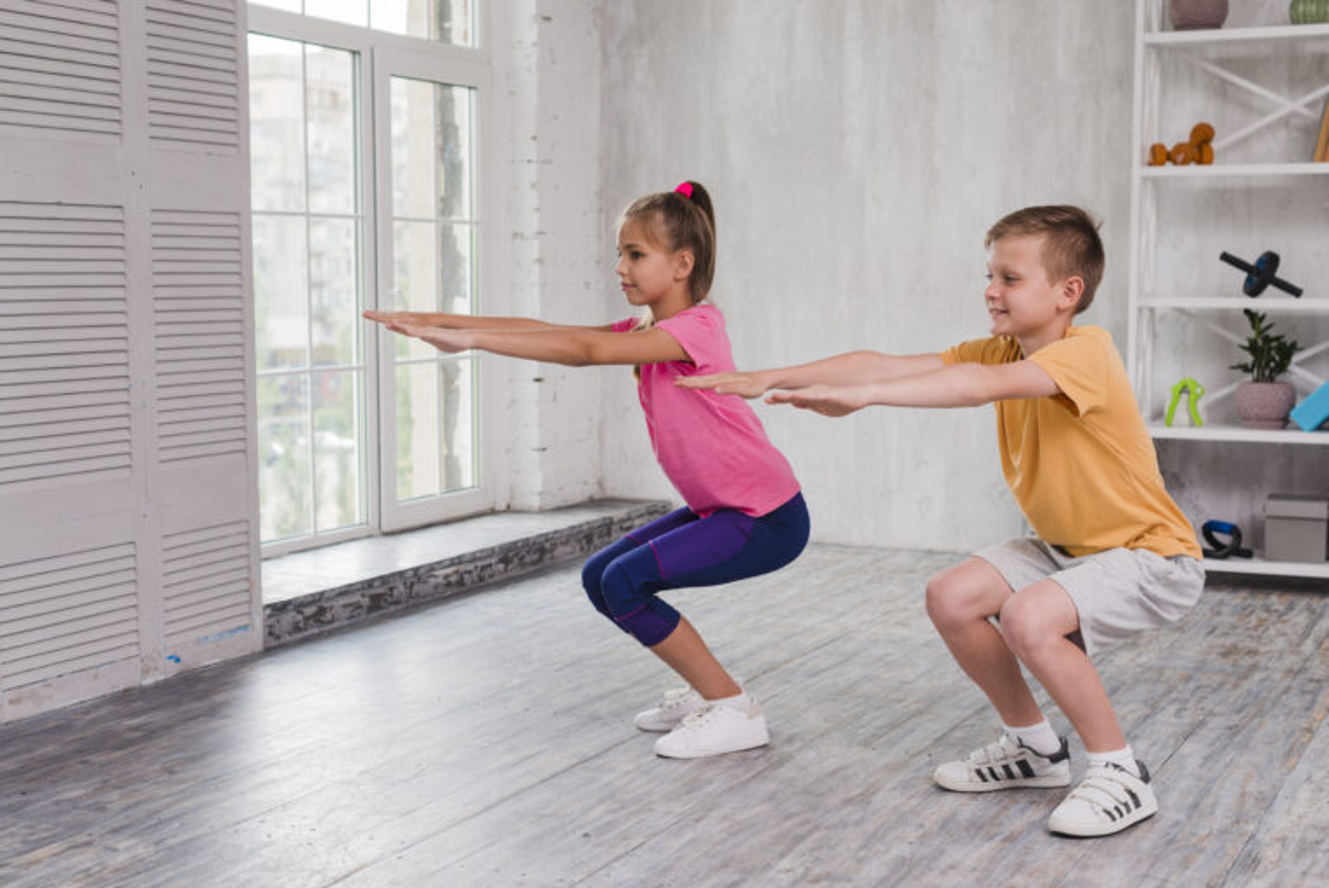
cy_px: 444
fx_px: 1847
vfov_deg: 27.0
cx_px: 664
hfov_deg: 39.6
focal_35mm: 50
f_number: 4
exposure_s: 1/160
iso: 200
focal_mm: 50
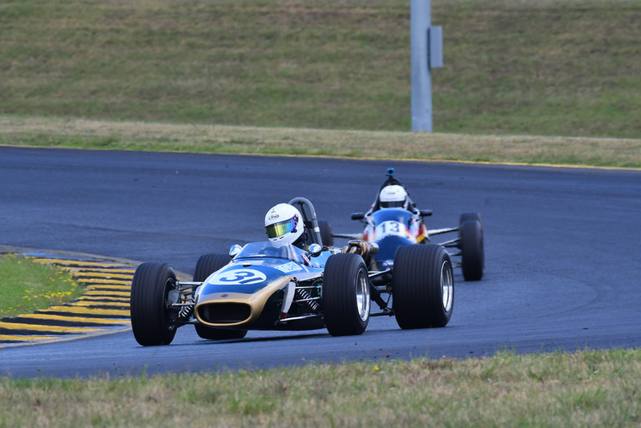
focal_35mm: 585
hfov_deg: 3.5
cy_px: 214
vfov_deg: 2.4
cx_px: 320
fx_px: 10419
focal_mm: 390
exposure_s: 1/640
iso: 1000
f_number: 11
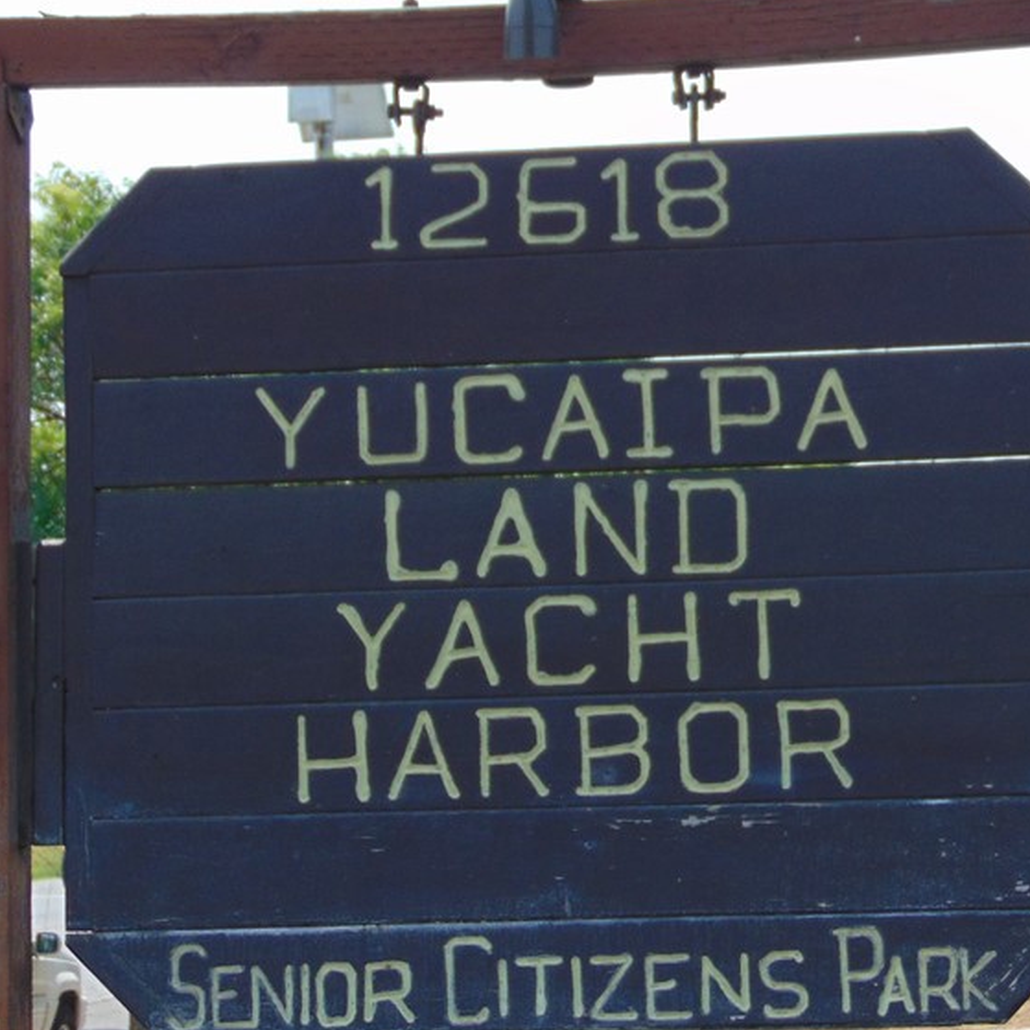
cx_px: 685
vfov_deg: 15.2
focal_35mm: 115
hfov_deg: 15.1
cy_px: 457
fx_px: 3871
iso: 80
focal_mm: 12.8
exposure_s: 1/640
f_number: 3.7
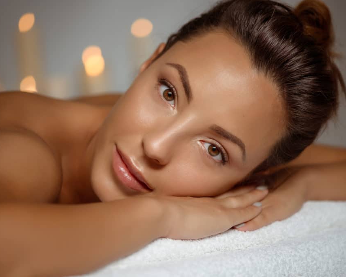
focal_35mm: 119
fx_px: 1218
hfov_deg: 16.2
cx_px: 177
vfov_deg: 13.0
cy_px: 139
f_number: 3
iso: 100
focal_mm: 105
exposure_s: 1/160
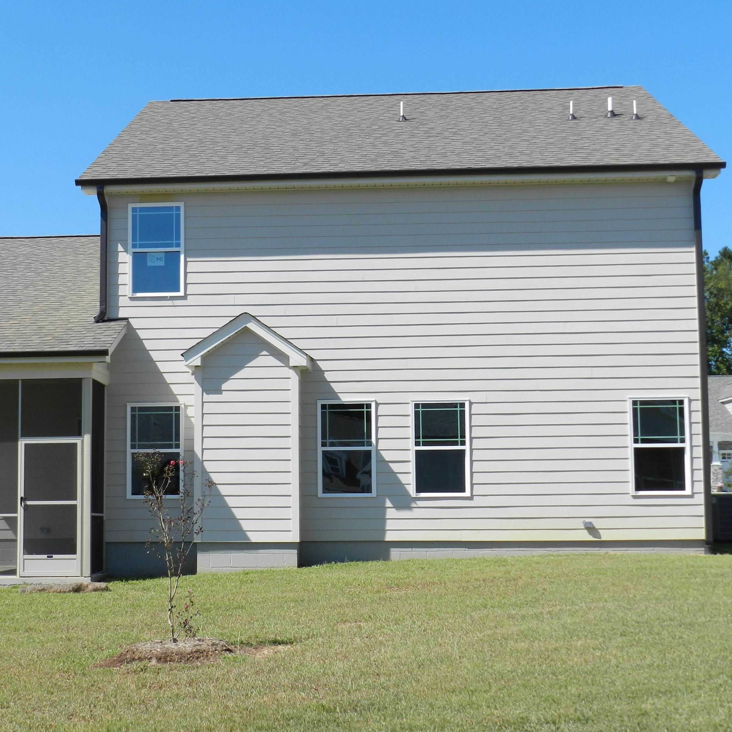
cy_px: 369
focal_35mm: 55
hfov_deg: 31.0
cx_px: 289
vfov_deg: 31.1
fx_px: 1316
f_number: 4.2
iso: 160
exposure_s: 1/1000
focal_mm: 8.1
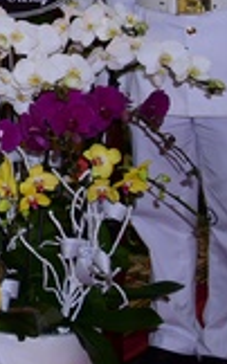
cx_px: -458
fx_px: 972
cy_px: -9
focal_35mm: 98
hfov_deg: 9.9
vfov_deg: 20.5
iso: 320
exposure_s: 1/60
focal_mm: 24
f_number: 4
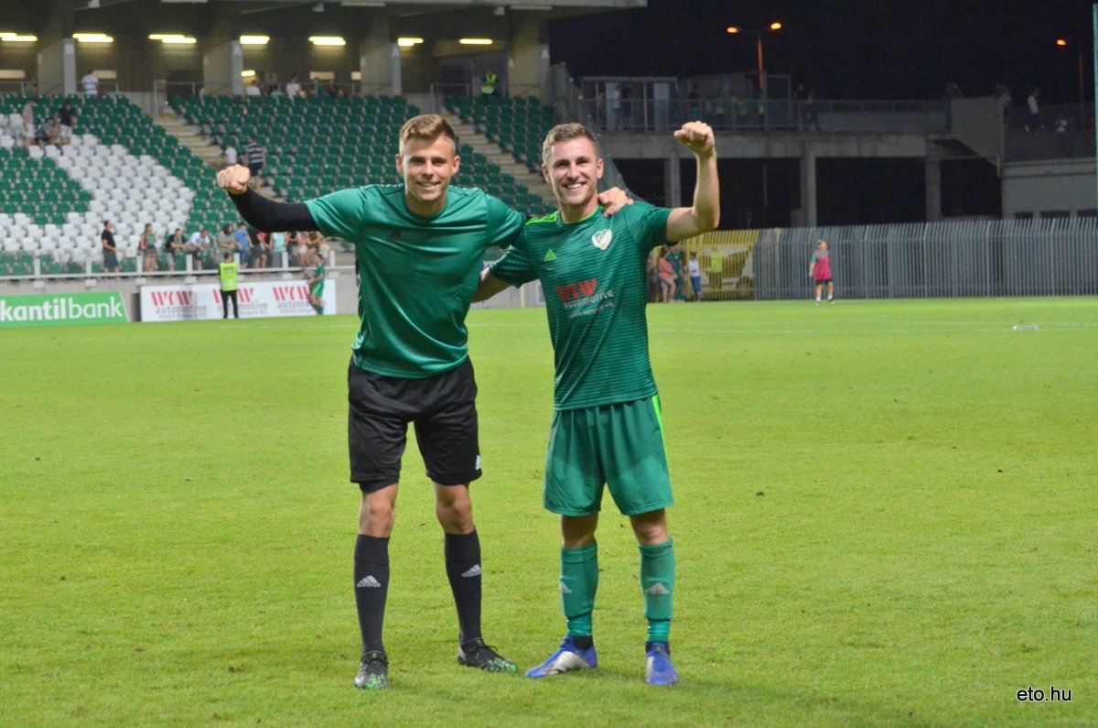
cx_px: 549
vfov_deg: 13.0
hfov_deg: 19.5
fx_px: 3196
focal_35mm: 105
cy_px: 364
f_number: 4.5
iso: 2000
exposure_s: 1/320
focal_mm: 70
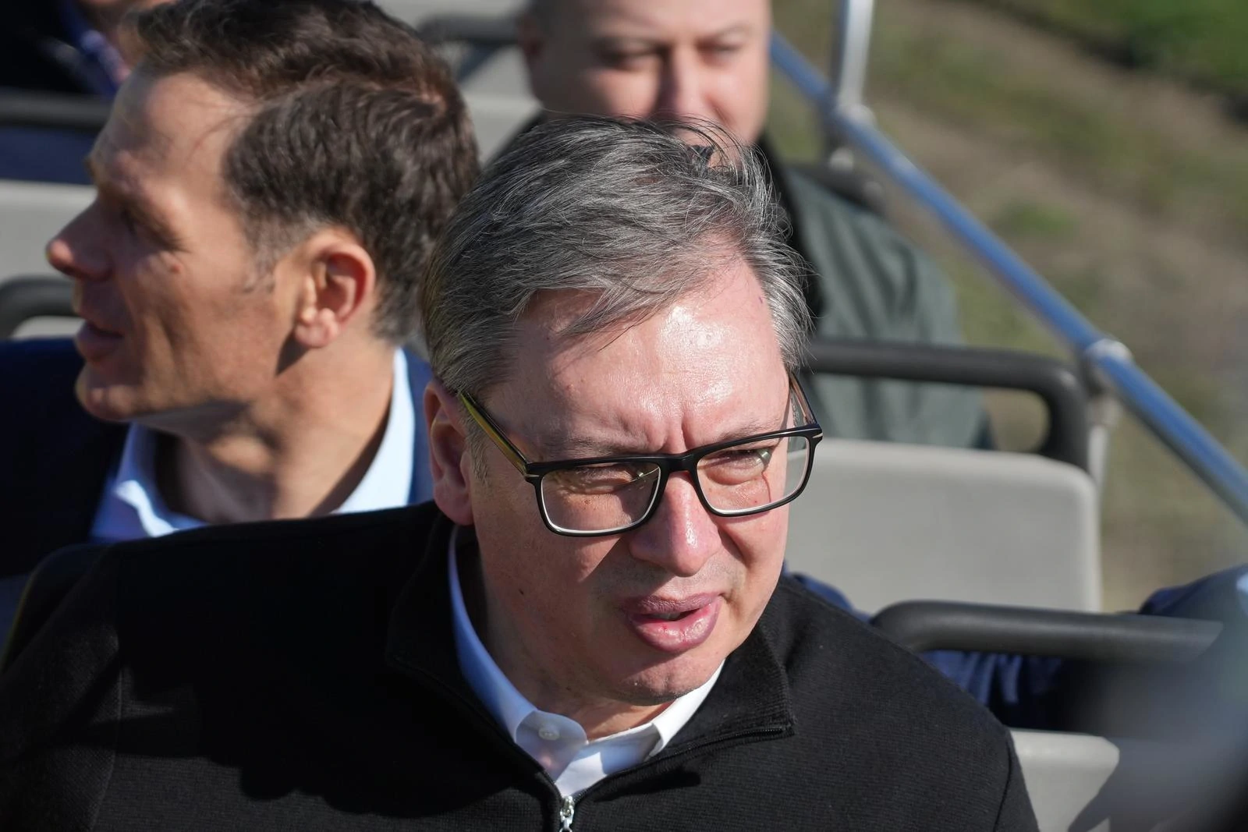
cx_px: 624
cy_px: 416
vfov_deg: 8.7
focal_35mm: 157
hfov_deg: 13.1
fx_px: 5443
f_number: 4
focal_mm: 105
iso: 640
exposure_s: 1/8000
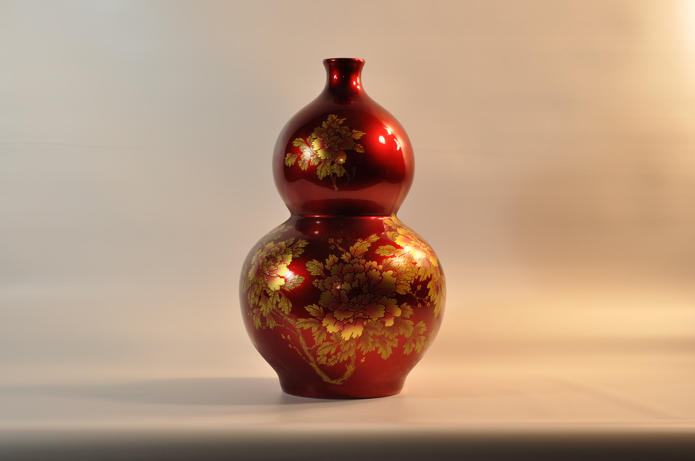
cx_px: 348
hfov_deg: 27.0
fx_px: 1446
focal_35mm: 75
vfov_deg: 18.1
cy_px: 230
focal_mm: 50
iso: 200
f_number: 4
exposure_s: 1/60
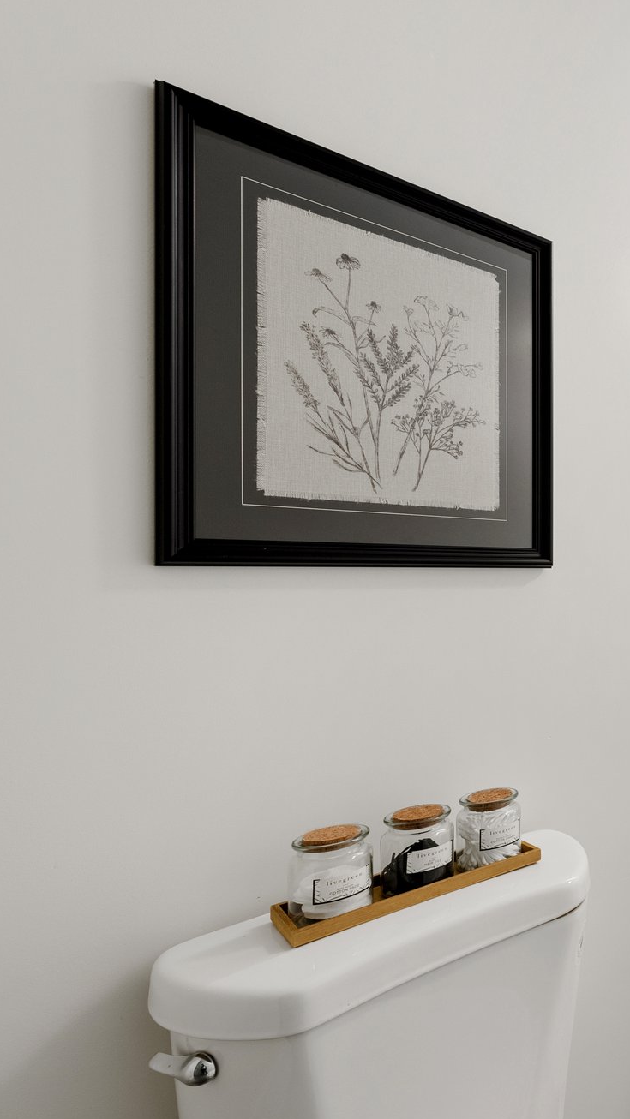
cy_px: 584
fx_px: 683
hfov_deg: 33.5
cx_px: 846
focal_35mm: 23
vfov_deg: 78.6
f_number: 6.3
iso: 640
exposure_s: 1/13
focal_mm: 14
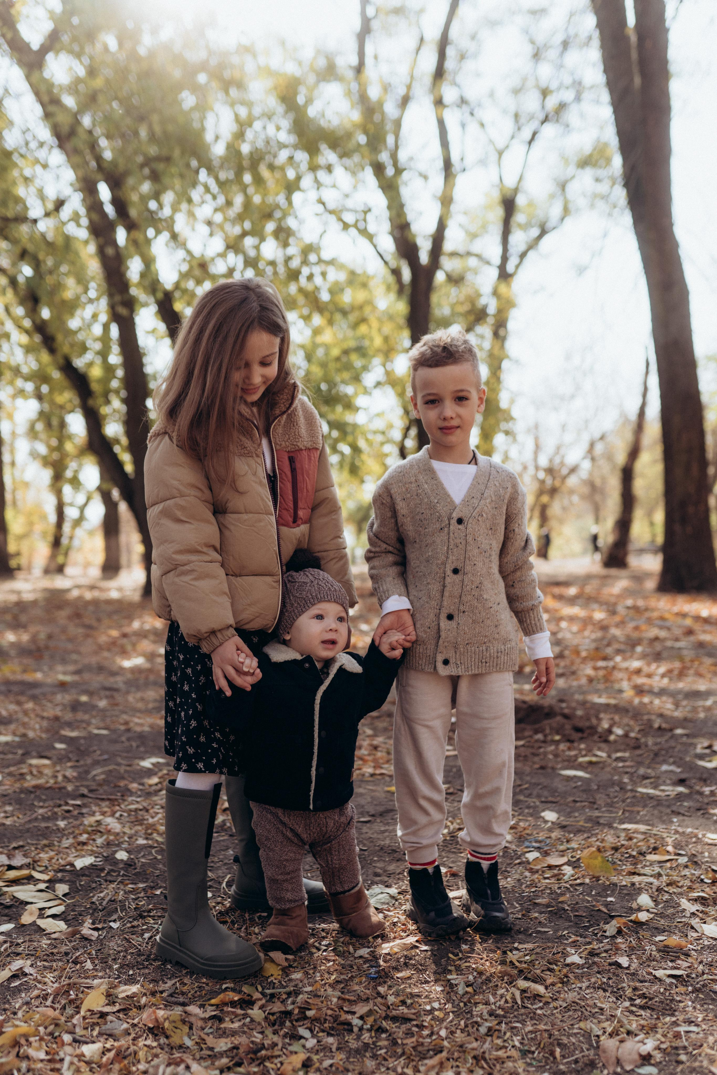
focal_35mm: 35
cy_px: 538
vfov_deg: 54.4
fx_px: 1046
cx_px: 358
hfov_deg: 37.9
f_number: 2.2
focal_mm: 35
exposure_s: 1/800
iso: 125
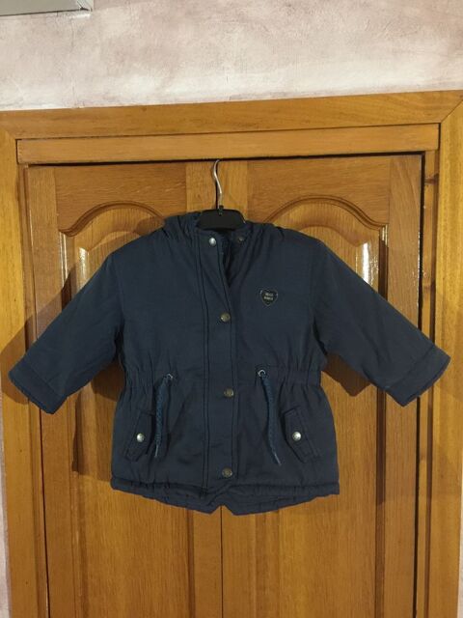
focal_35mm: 29
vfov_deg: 61.7
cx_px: 232
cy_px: 309
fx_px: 517
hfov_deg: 48.2
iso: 200
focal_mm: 4.15
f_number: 2.2
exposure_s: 1/8
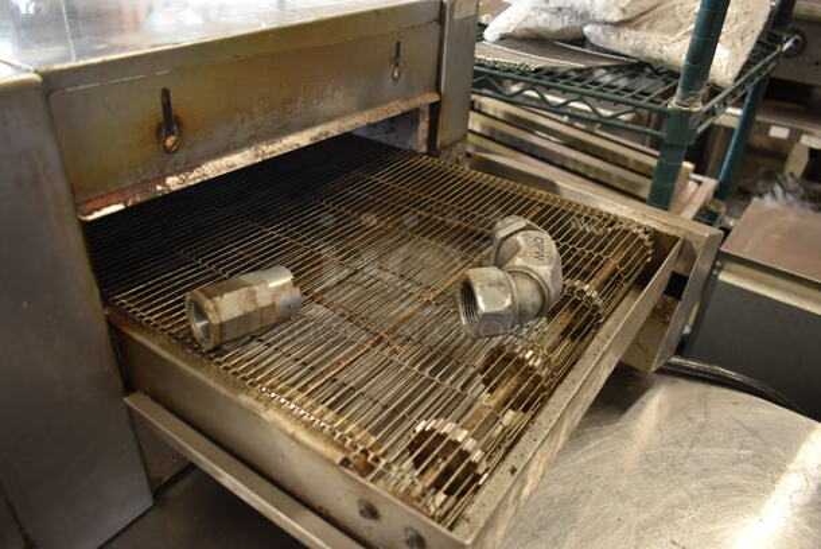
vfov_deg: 48.0
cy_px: 274
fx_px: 616
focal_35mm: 27
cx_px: 410
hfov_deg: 67.3
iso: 640
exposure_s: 1/30
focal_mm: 18
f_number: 3.5
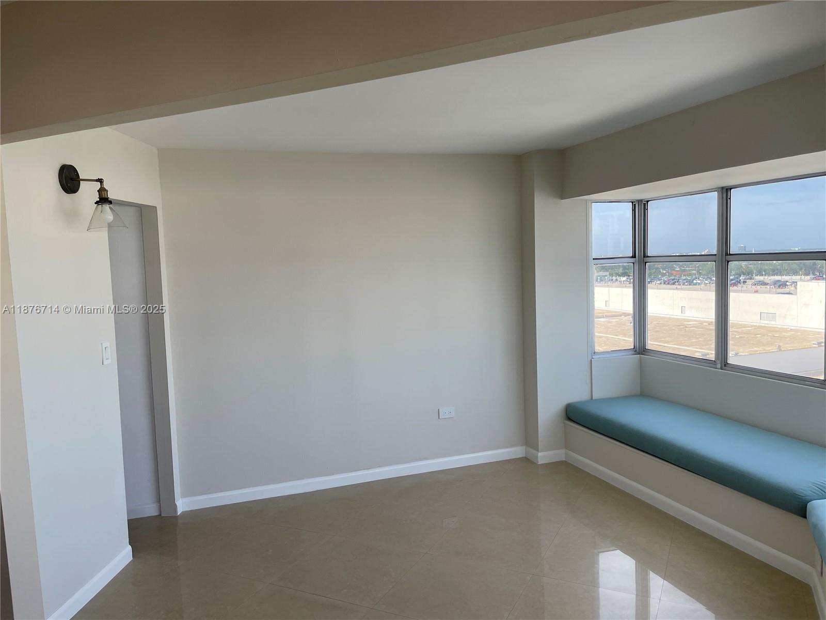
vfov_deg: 53.1
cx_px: 413
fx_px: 620
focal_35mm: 26
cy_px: 310
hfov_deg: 67.3
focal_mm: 4.2
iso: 32
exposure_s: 1/477
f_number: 1.6
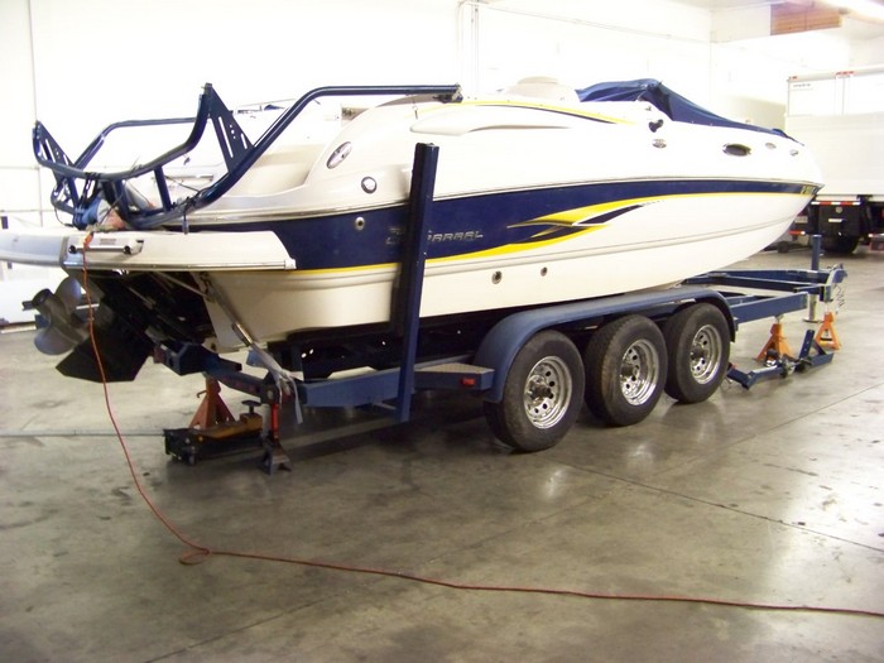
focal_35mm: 36
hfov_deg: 51.4
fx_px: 919
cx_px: 442
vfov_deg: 39.7
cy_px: 332
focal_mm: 5.85
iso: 400
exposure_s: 1/10
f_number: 2.8
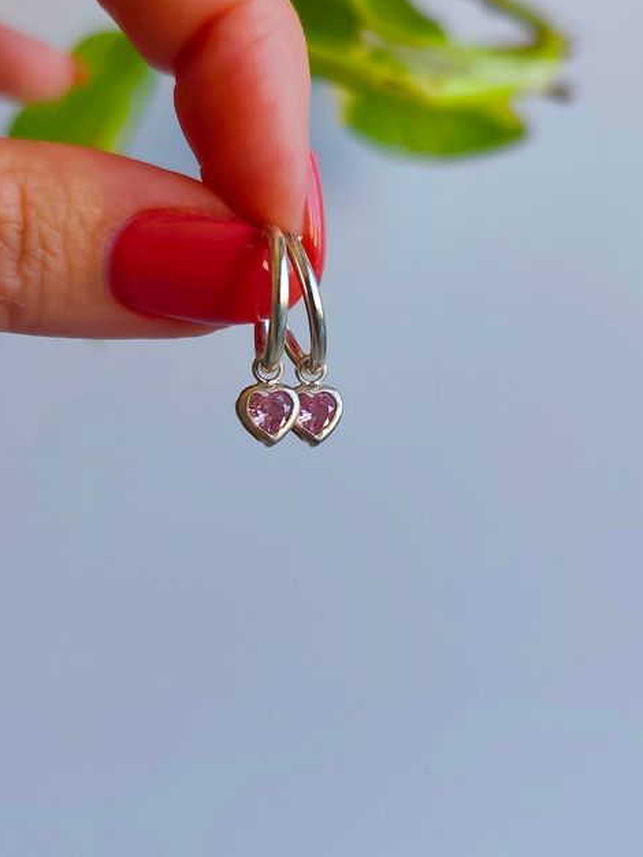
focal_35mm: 47
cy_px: 424
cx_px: 323
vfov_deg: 40.4
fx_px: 1163
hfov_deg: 30.9
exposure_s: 1/100
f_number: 1.65
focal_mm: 6.19
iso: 100
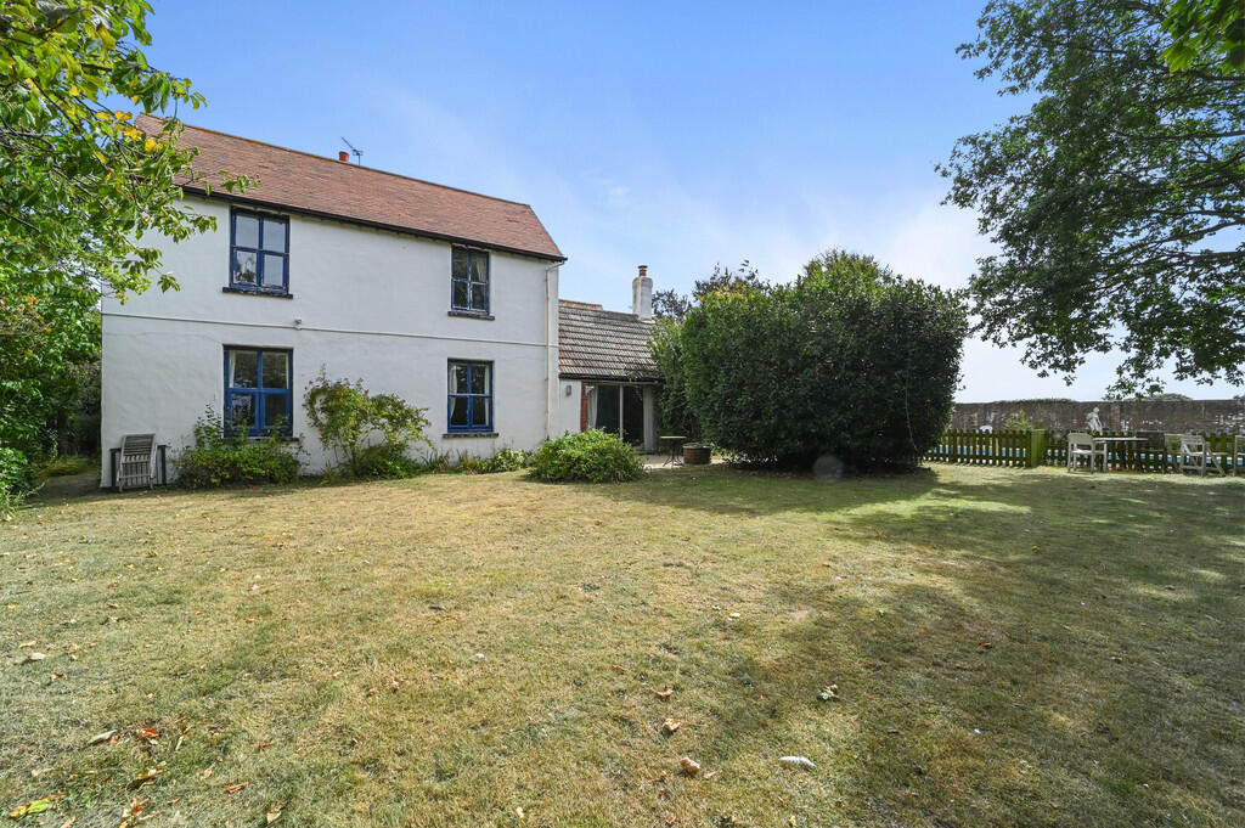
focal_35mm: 14
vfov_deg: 81.1
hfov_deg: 104.3
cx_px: 622
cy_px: 414
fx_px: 484
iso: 400
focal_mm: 14
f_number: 11
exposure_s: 1/60
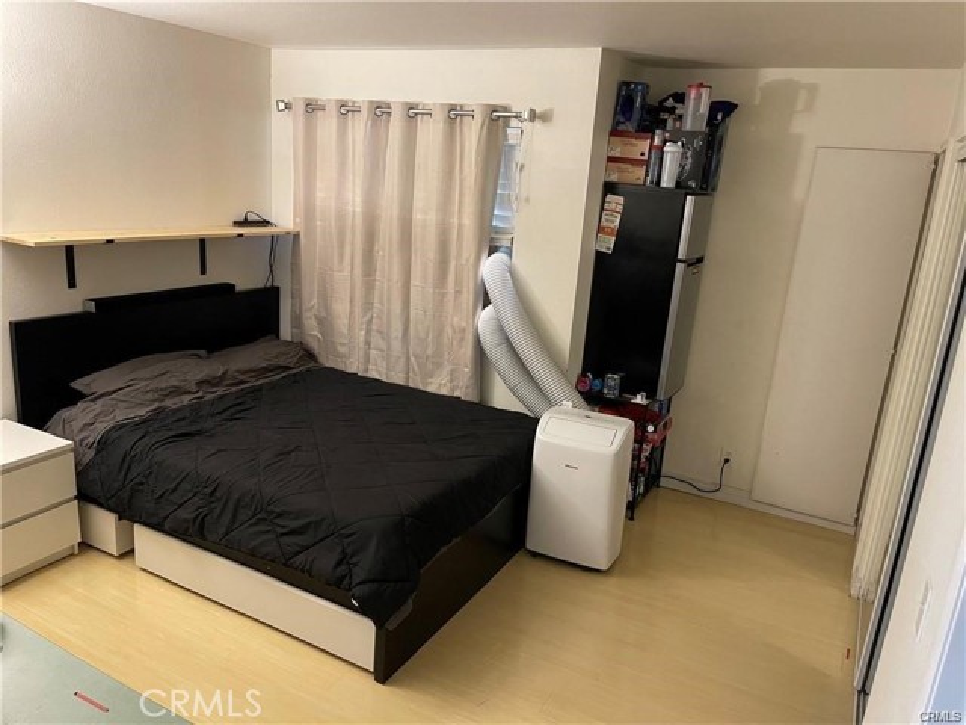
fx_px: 698
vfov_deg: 54.9
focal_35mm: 25
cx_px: 483
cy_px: 362
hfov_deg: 69.4
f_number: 1.6
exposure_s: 1/53
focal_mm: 5.1
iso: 500
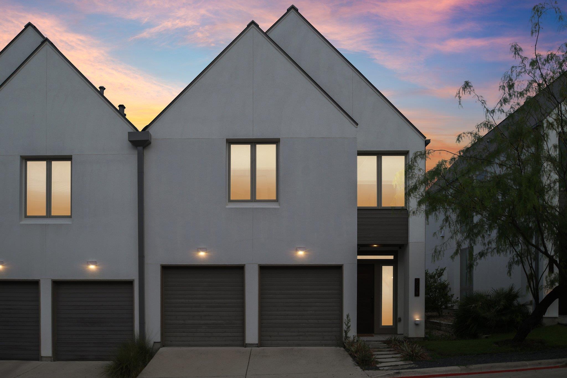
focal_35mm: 28
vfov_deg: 46.4
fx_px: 441
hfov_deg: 65.5
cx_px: 284
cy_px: 189
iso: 400
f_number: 8
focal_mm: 19
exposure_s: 1/200
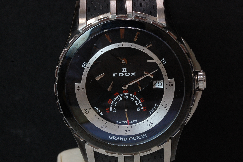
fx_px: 910
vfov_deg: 10.1
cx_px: 122
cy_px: 81
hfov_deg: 15.2
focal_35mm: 135
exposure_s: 1/10
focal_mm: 90
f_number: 22
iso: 800
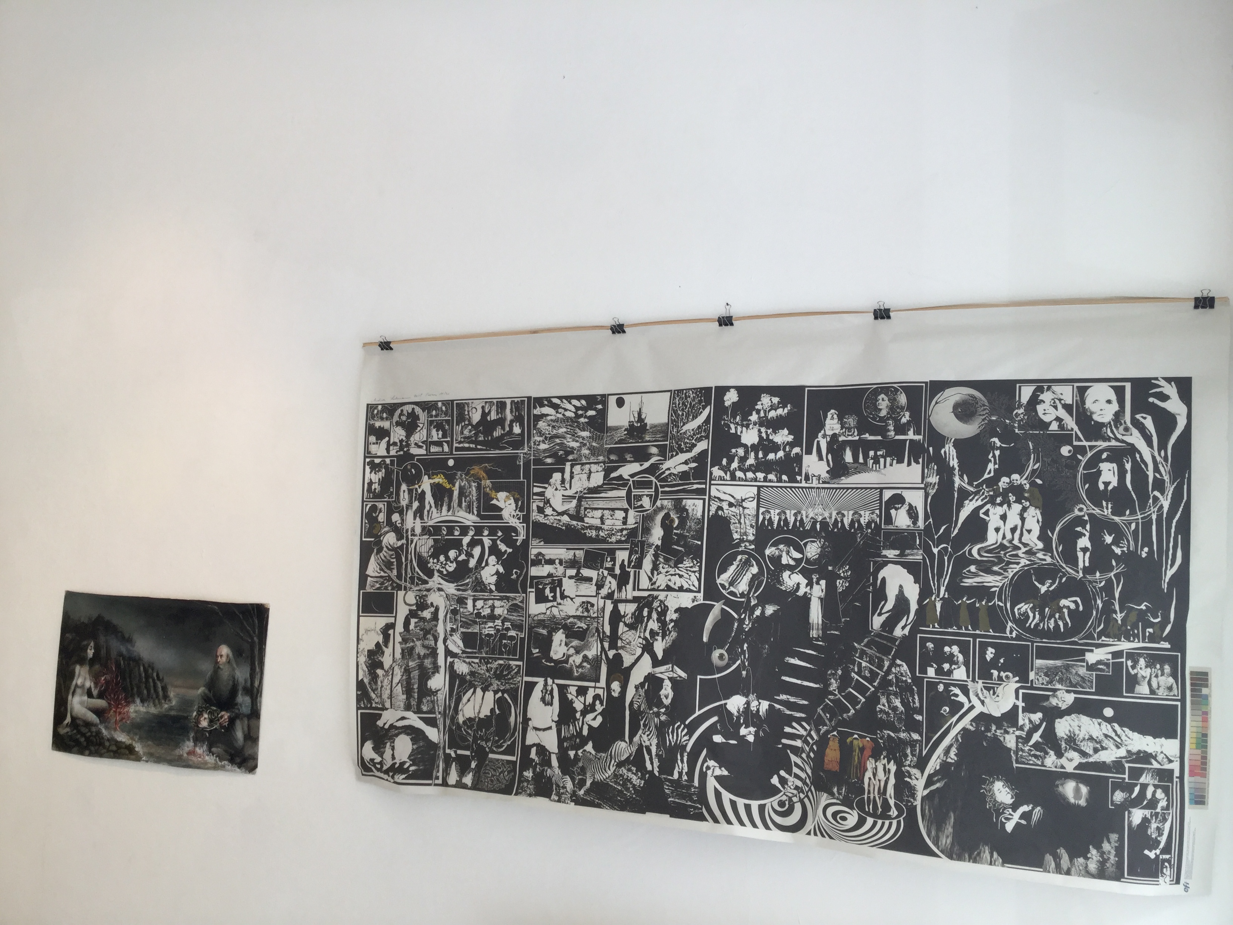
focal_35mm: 31
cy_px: 462
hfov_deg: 58.4
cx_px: 616
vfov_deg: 45.4
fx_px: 1104
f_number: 2.4
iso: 32
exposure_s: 1/50
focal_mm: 3.3
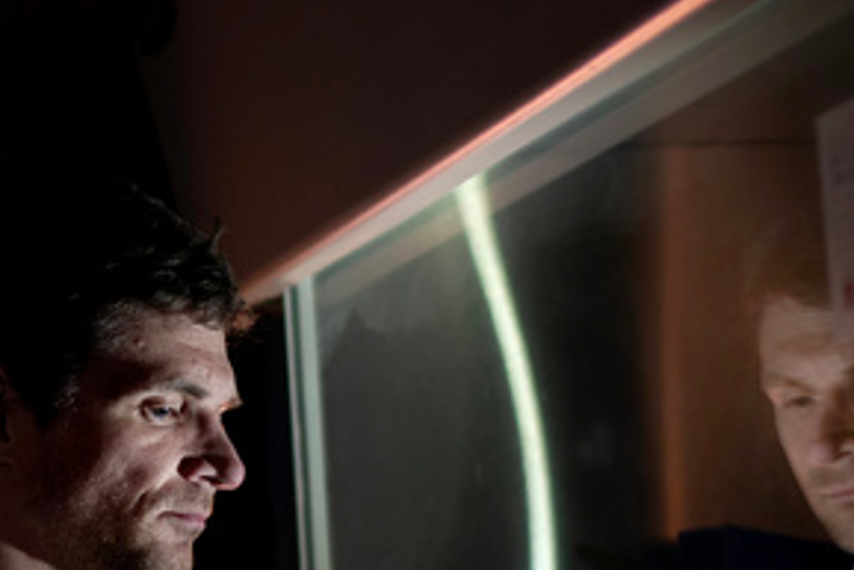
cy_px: 459
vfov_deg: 11.0
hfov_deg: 16.2
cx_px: 12
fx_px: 2943
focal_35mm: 124
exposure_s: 1/250
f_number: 1.4
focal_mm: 35
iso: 250
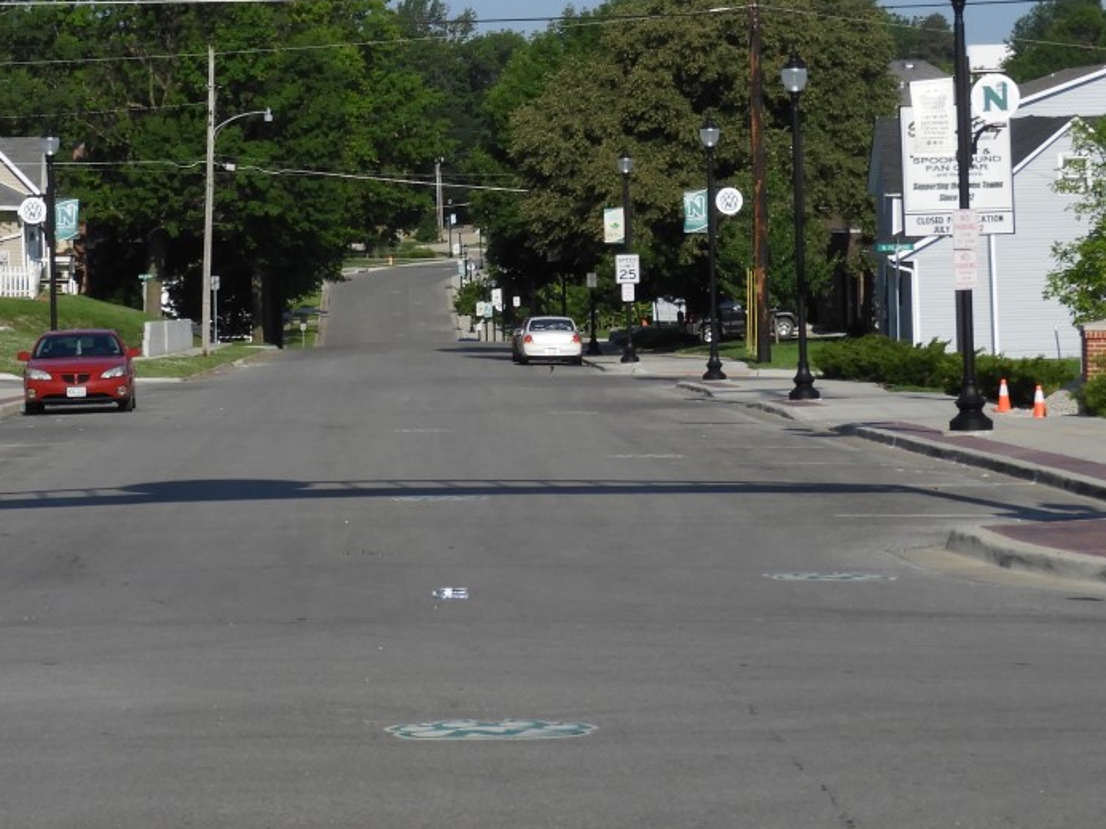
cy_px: -6
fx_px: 5302
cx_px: 403
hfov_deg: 11.9
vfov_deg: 8.9
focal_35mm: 166
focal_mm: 14.3
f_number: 4.5
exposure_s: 1/1250
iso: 100
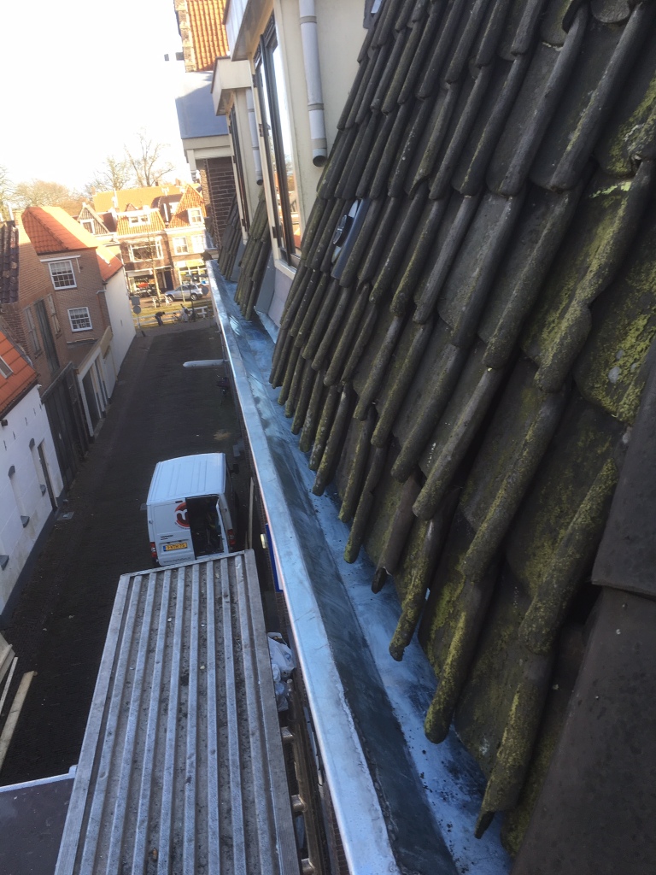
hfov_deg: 48.2
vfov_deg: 61.7
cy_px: 438
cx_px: 328
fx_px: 733
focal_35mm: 29
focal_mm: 4.15
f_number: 2.2
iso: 25
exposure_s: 1/157
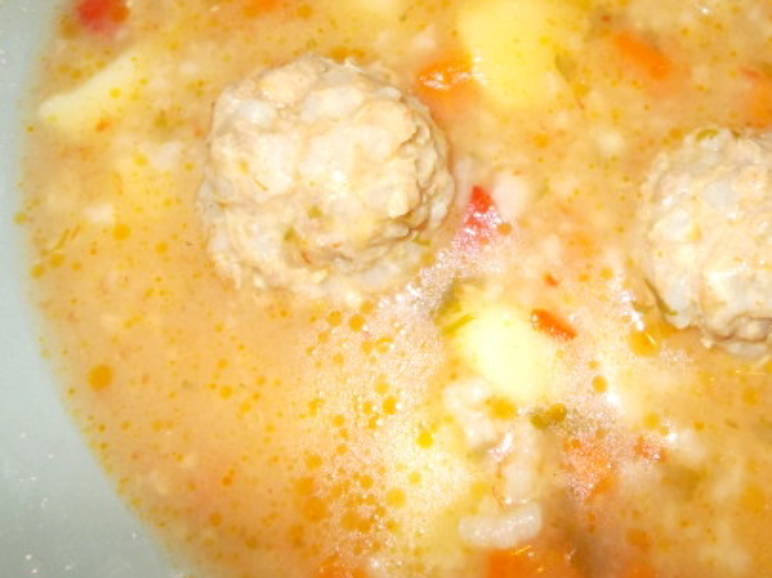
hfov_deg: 44.2
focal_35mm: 41
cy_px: 148
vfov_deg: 34.4
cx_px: 584
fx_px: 914
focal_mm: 4.6
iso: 200
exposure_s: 1/25
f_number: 3.2
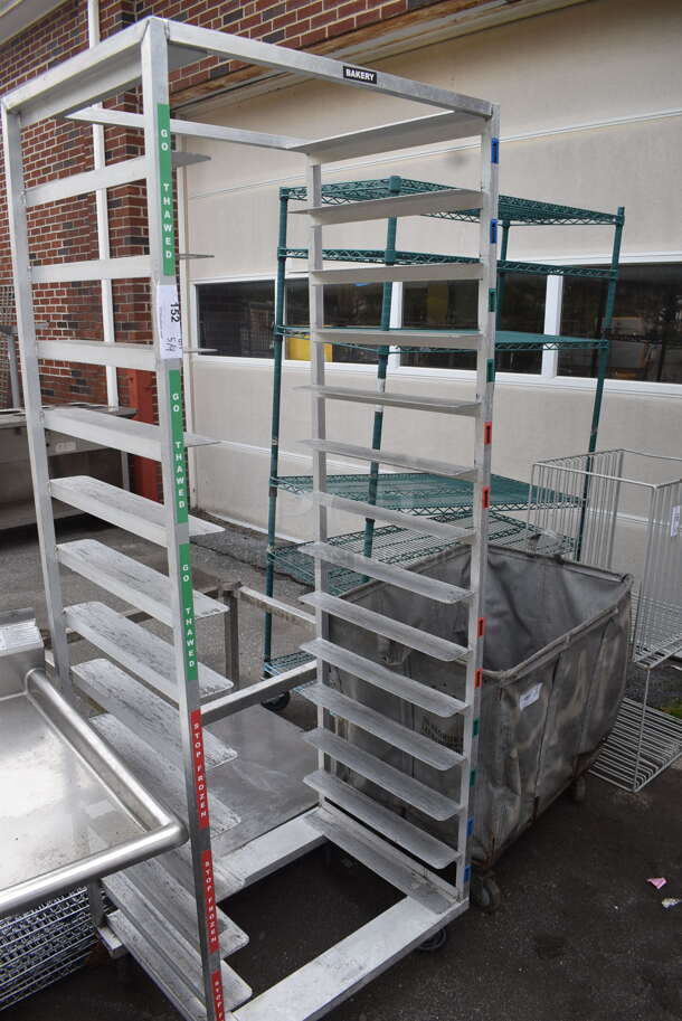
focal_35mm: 27
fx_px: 766
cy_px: 510
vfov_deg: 67.3
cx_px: 341
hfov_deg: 48.0
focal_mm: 18
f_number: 6.3
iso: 200
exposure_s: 1/250
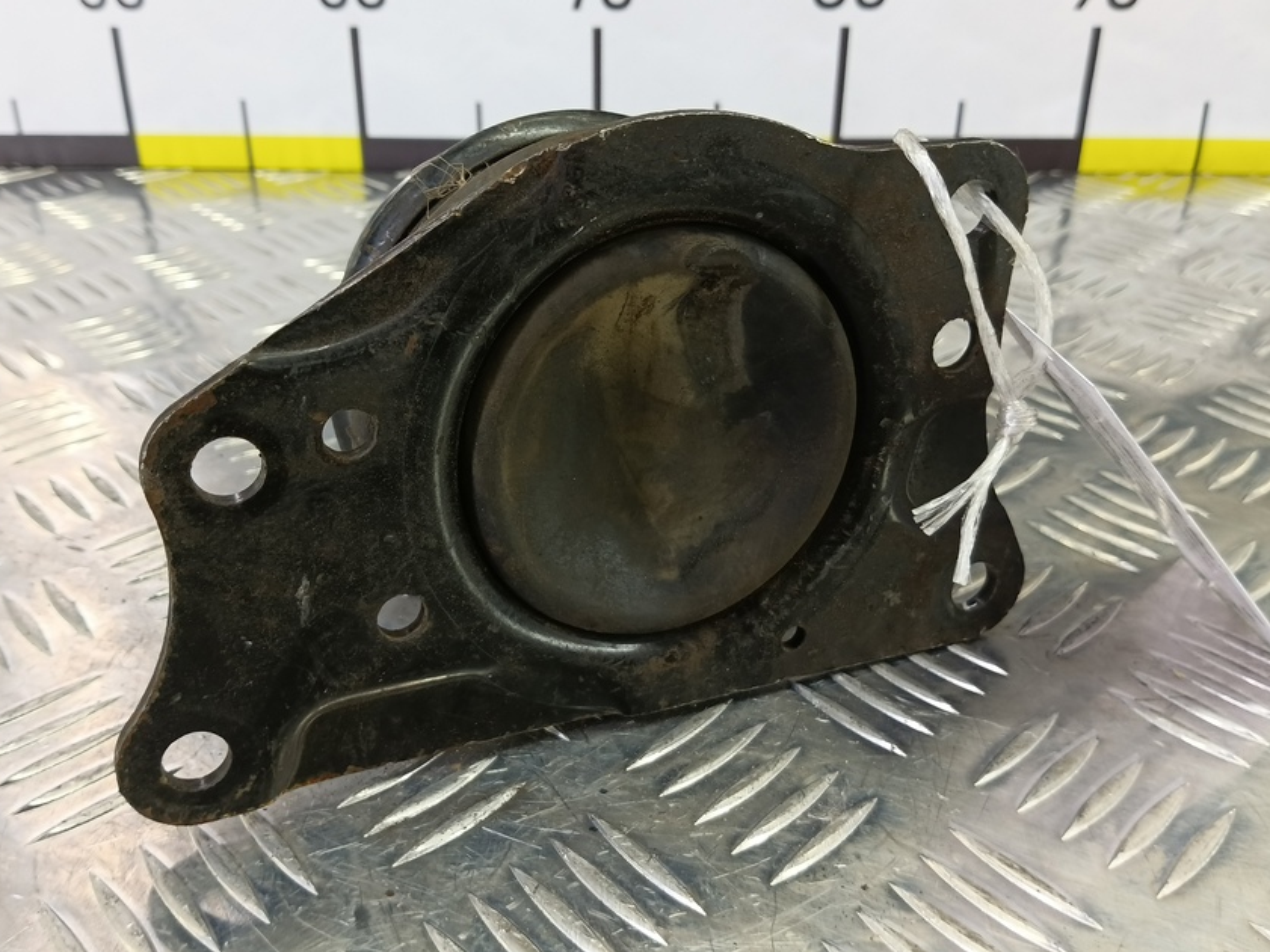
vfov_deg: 49.7
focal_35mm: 28
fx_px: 1027
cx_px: 581
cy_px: 435
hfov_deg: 63.3
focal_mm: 4.11
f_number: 1.6
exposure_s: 1/50
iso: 164
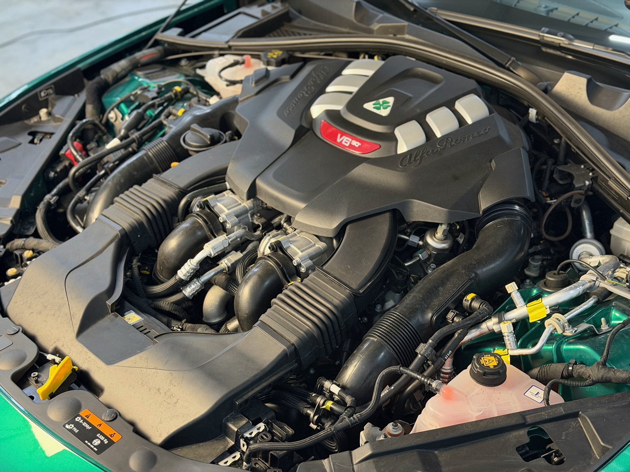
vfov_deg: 30.3
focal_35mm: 48
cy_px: 236
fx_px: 874
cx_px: 315
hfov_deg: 39.7
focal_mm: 6.76
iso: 500
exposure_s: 1/25
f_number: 1.78
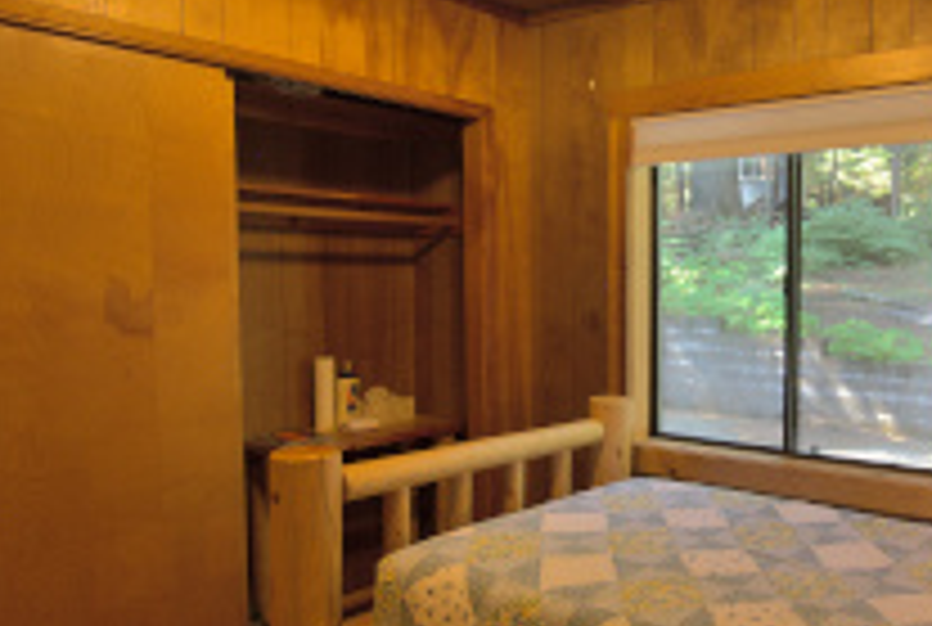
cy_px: 333
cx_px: 750
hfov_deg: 55.8
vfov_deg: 42.6
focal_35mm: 31
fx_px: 803
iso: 1000
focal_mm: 11
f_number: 10
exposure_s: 1/30
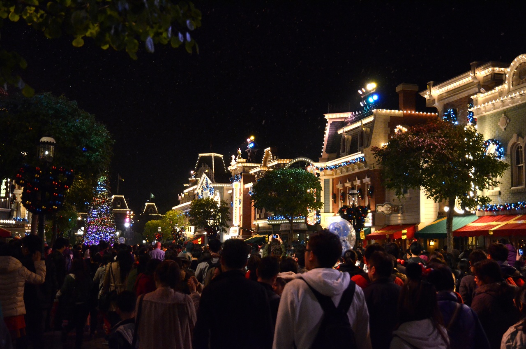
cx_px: 263
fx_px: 678
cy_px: 174
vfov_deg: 28.8
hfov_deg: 42.4
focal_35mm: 46
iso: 2500
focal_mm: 31
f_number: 5
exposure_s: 1/80
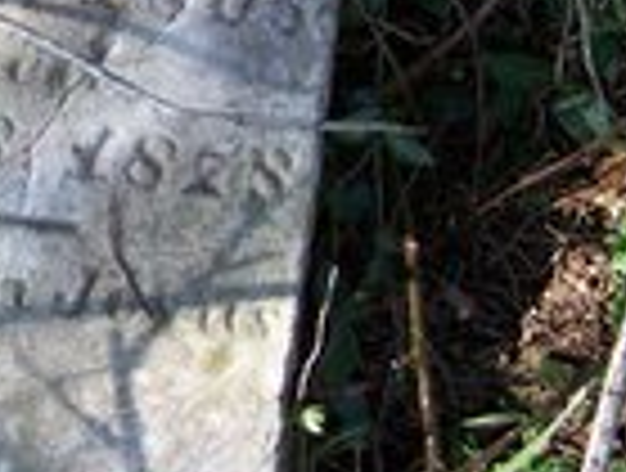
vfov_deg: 13.6
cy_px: 108
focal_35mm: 109
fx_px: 1976
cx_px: 0
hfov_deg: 17.6
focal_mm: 6.3
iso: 64
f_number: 2.8
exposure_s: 1/100
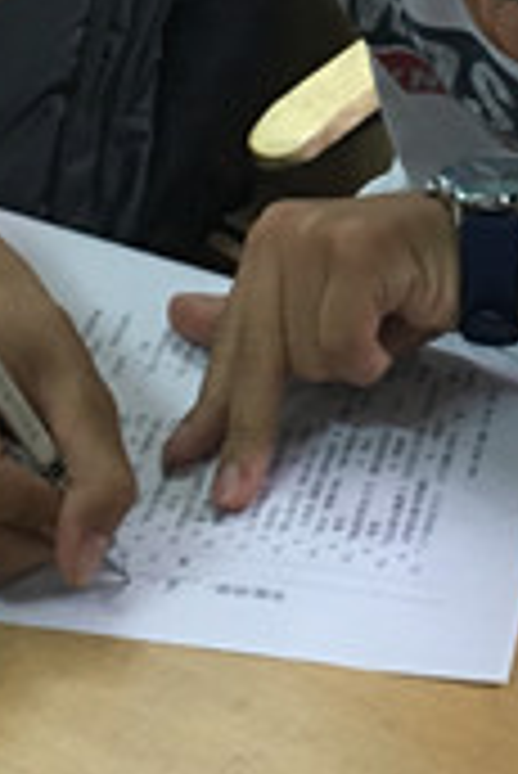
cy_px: 27
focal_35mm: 105
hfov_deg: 12.8
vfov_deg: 19.0
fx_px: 2262
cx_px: 563
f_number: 2.2
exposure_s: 1/33
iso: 160
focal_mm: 4.15
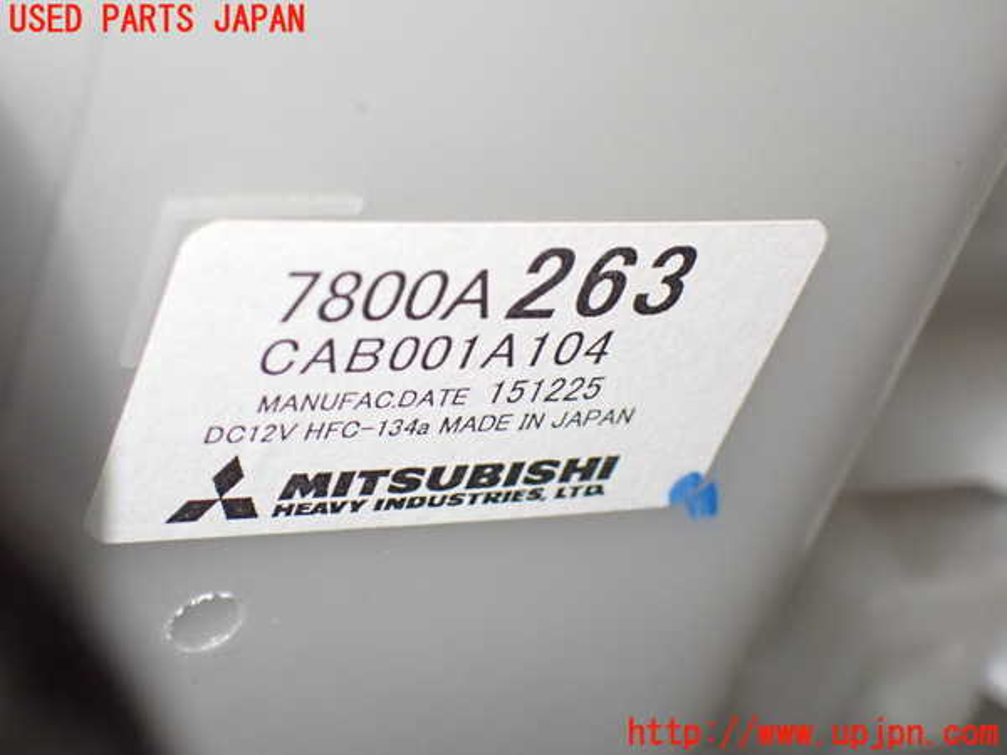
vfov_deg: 15.7
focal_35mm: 94
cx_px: 504
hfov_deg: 20.9
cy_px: 378
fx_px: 2735
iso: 1600
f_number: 4.7
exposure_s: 1/50
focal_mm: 16.79
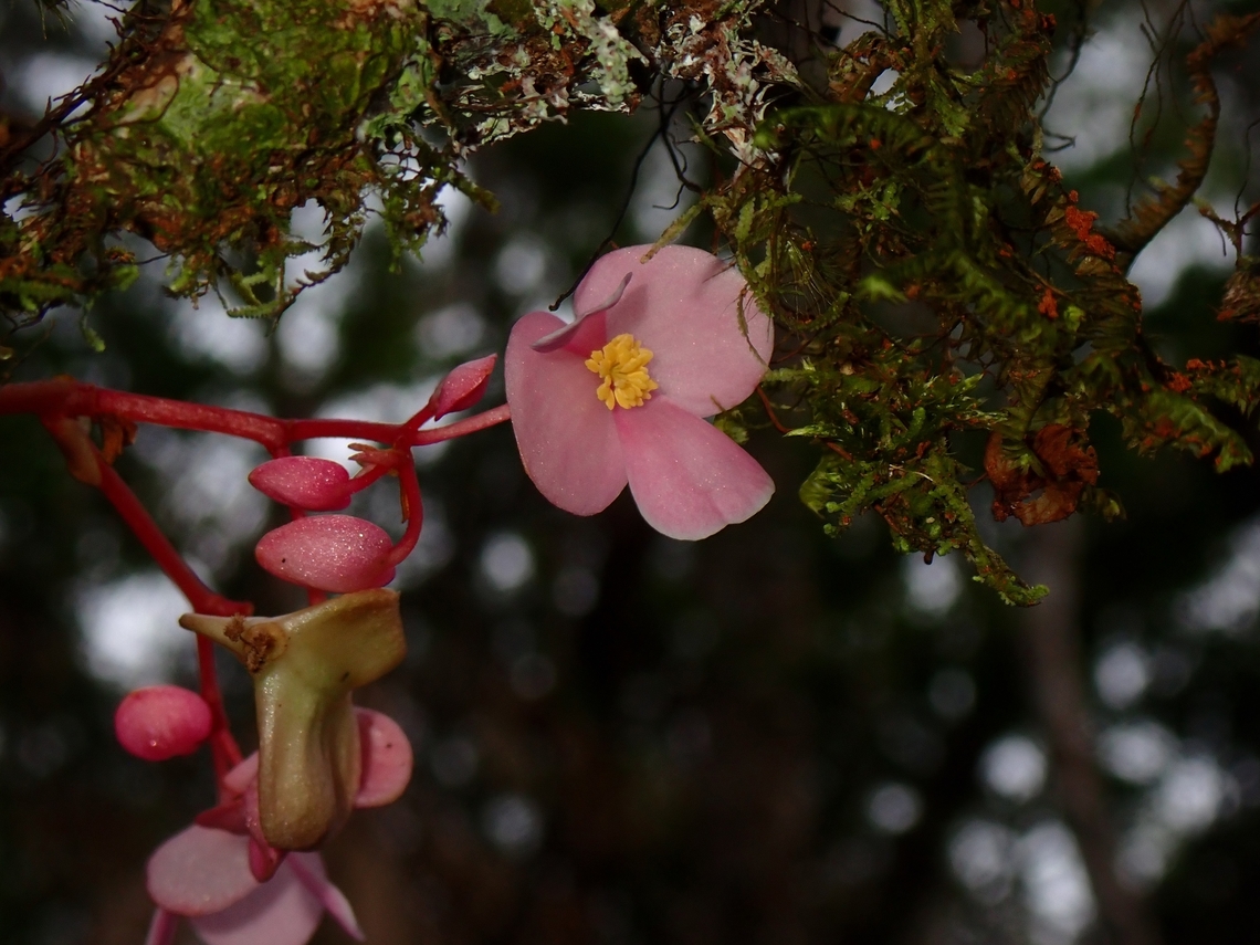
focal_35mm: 100
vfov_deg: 14.8
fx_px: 3640
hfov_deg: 19.6
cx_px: 630
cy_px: 472
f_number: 6.3
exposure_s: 1/200
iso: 200
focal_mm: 18
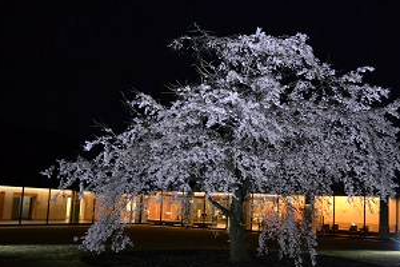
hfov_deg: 47.8
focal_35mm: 40
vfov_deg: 33.4
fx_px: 444
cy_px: 151
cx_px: 260
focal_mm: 20
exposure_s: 1/15
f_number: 3.8
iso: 1250
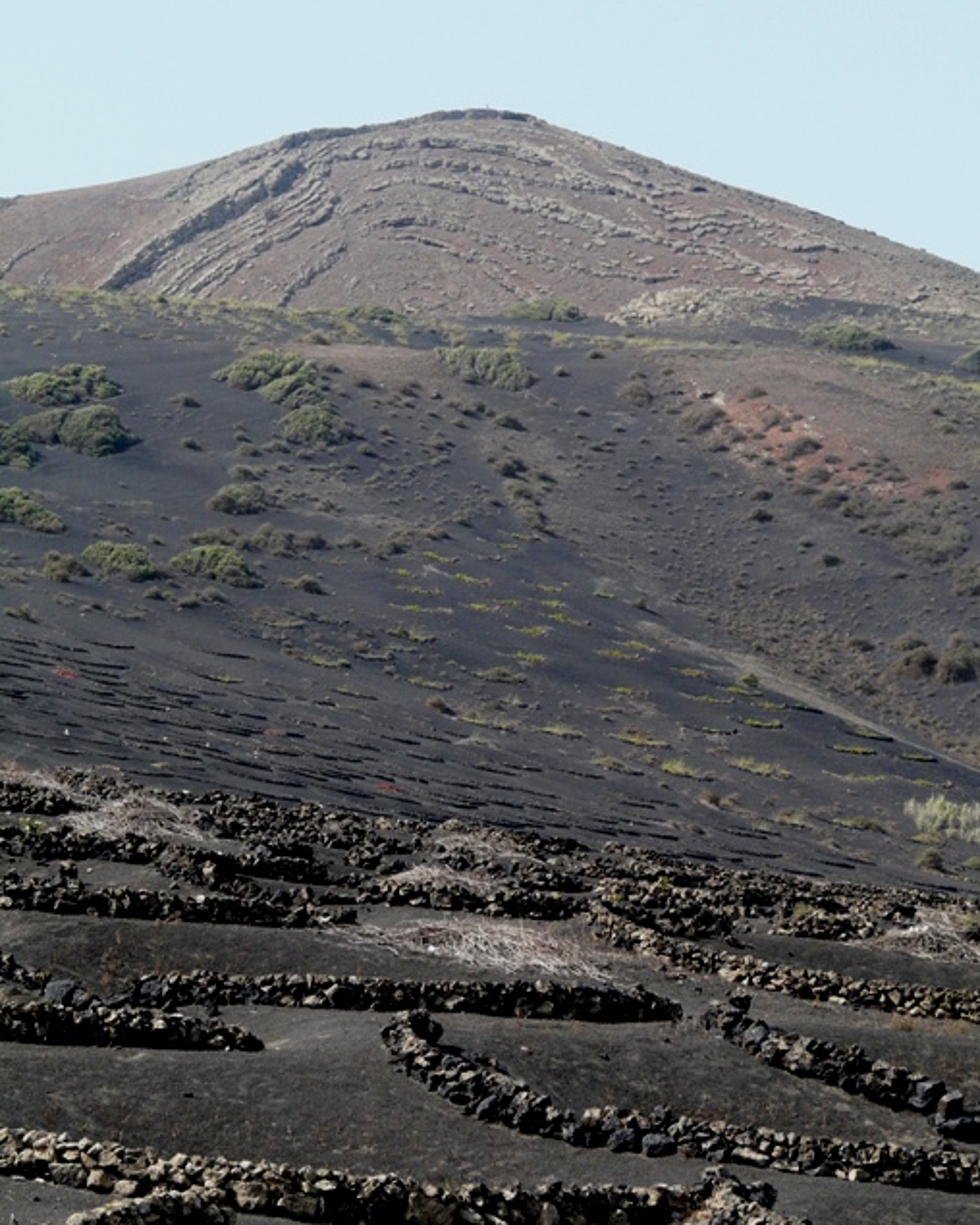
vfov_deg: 12.0
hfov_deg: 9.6
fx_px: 5837
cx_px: 490
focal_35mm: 161
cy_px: 613
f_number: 5.6
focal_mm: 25.3
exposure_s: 1/250
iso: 100
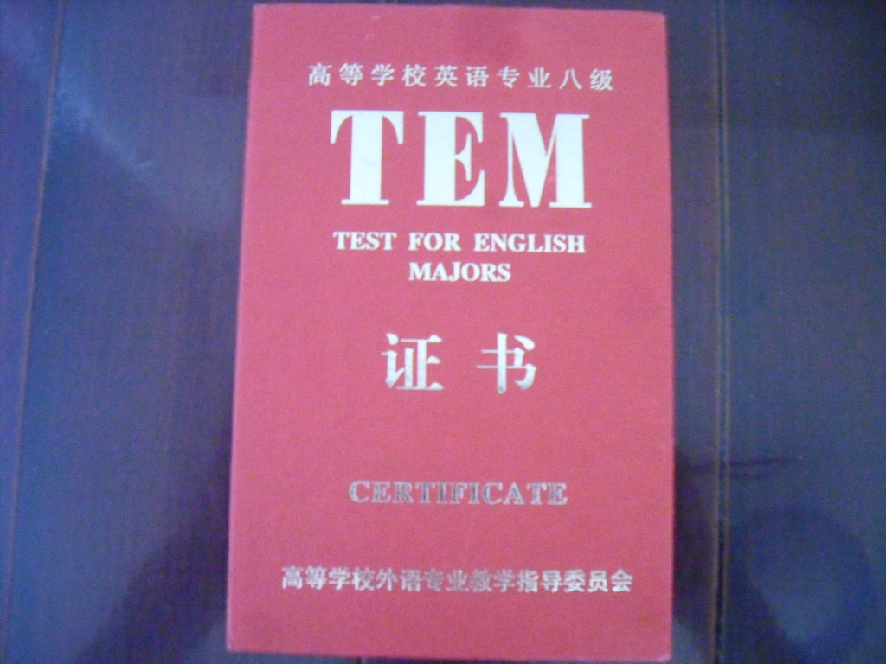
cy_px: 332
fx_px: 896
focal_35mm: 35
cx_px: 443
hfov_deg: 52.6
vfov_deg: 40.7
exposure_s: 1/30
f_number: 2.8
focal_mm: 6.2
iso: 800
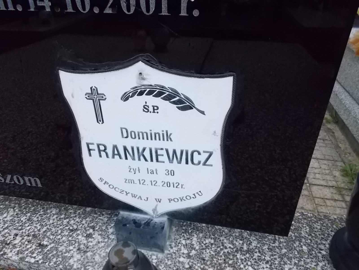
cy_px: 135
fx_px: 270
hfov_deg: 67.3
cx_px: 180
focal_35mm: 26
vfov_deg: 53.1
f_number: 8
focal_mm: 4.6
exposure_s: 1/640
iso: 400
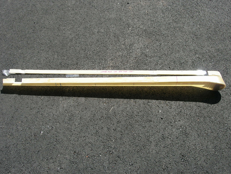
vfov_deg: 36.0
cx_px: 112
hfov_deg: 46.8
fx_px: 267
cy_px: 83
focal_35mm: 40
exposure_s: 1/392
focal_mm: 7.8
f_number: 4.8
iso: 64
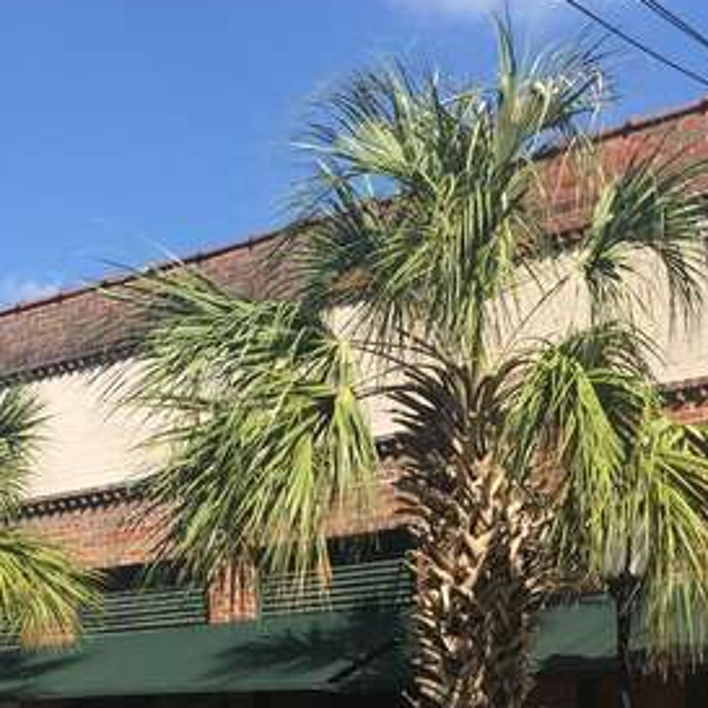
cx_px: 353
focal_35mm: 75
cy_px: 664
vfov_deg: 22.4
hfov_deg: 23.1
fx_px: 1735
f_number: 2.2
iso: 32
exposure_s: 1/1412
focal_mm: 4.15
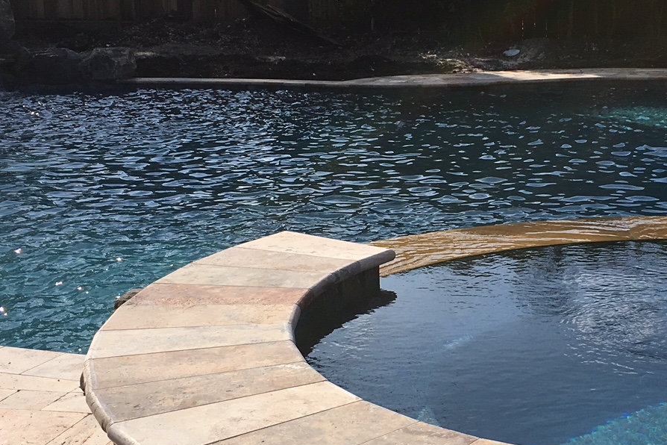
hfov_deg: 29.3
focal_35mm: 68
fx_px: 1260
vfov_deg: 20.0
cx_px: 477
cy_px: 265
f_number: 2.2
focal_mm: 4.15
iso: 25
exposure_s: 1/1972
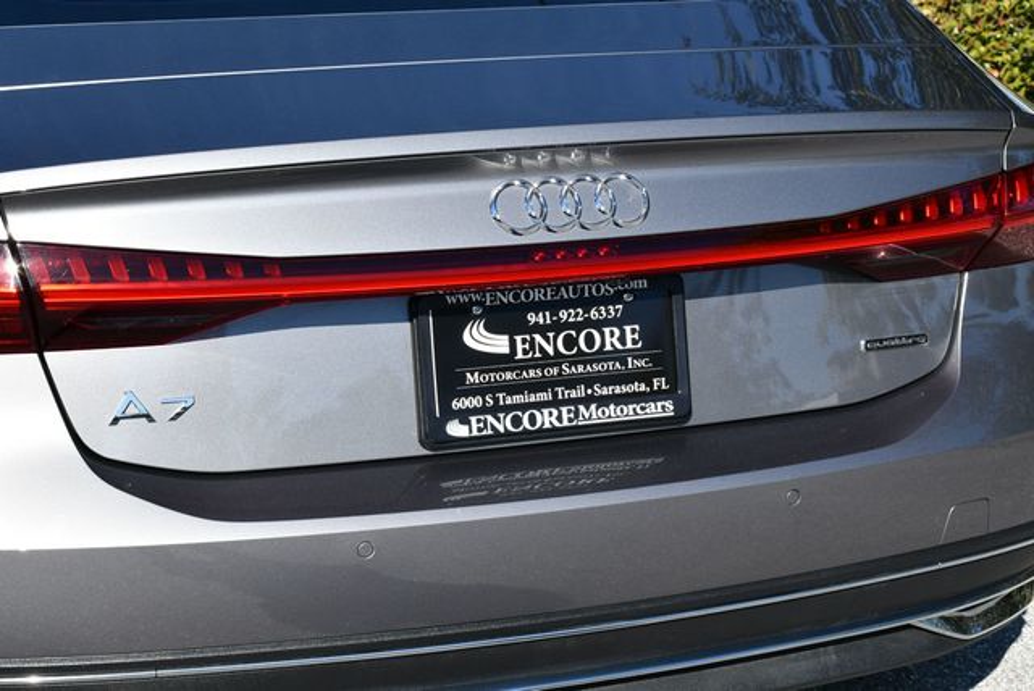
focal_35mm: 80
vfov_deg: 17.1
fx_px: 2300
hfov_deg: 25.3
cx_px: 517
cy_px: 346
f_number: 8
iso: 100
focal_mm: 40
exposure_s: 1/250
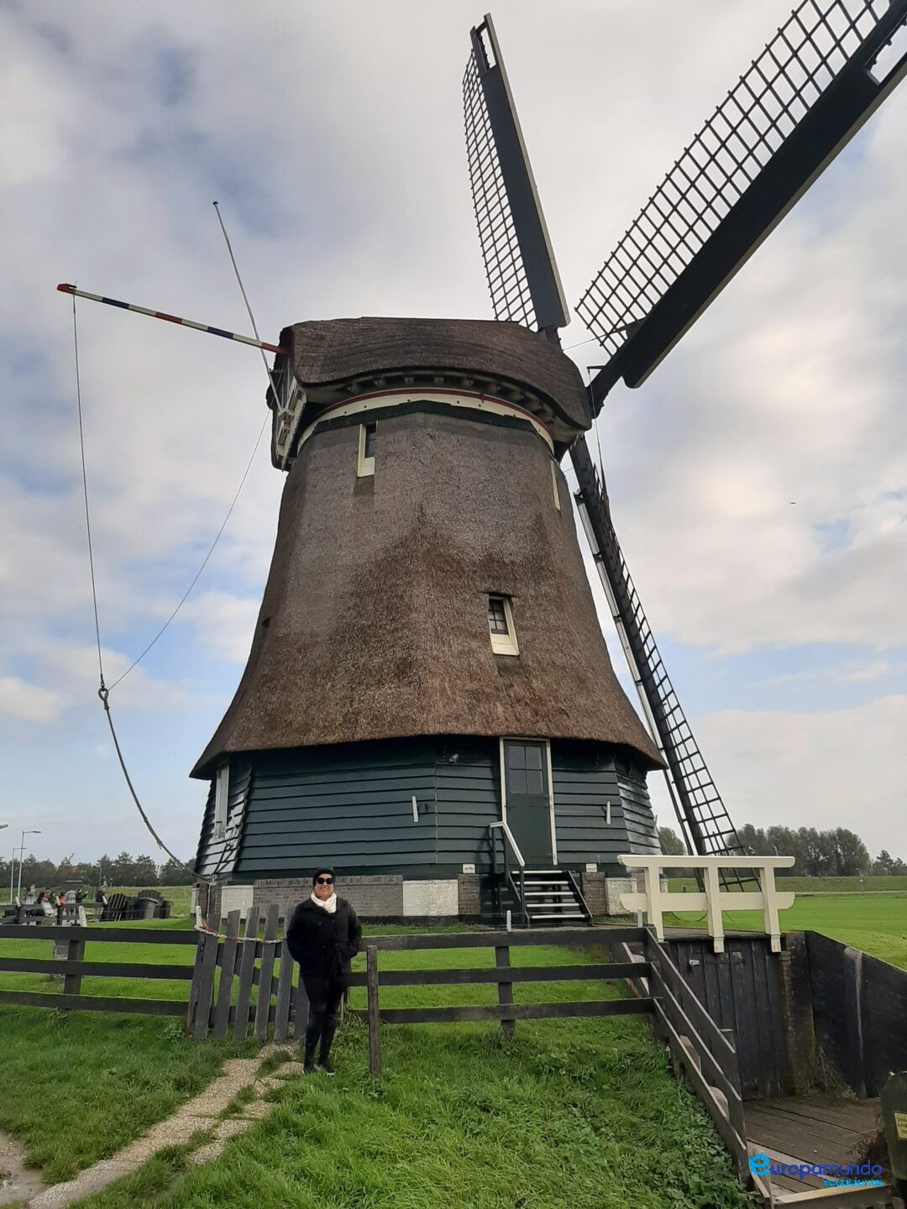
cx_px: 454
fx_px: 908
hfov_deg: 53.1
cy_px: 604
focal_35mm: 26
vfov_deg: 67.3
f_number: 1.7
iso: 40
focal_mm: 3.93
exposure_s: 1/2597
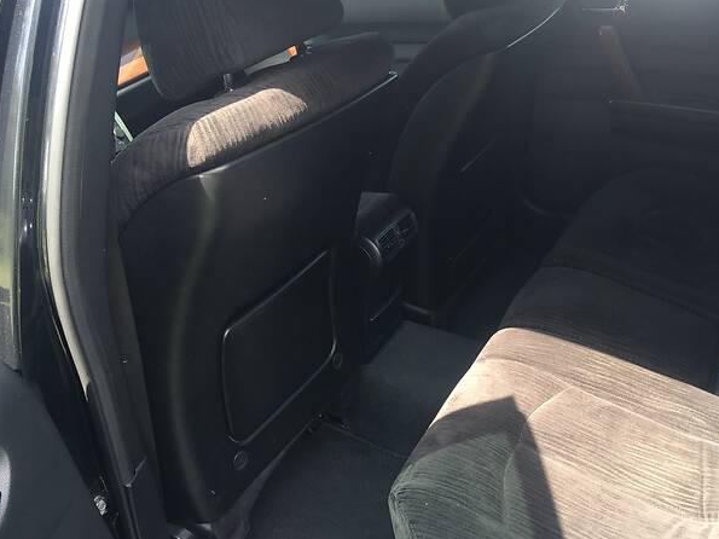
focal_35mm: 39
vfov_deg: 36.8
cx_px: 476
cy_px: 301
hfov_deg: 47.1
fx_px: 810
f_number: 2.2
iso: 32
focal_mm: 4.2
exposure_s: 1/100
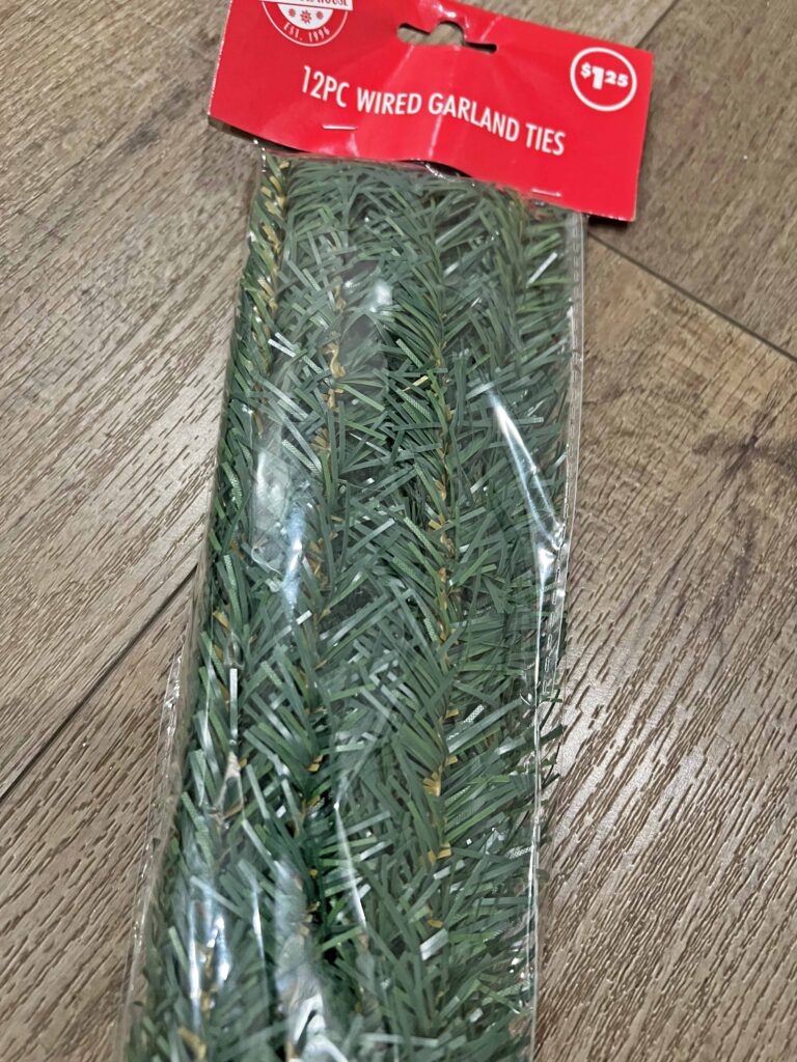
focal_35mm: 26
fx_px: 798
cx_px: 398
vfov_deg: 67.3
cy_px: 531
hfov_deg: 53.1
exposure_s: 1/60
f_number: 1.5
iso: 320
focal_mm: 5.7
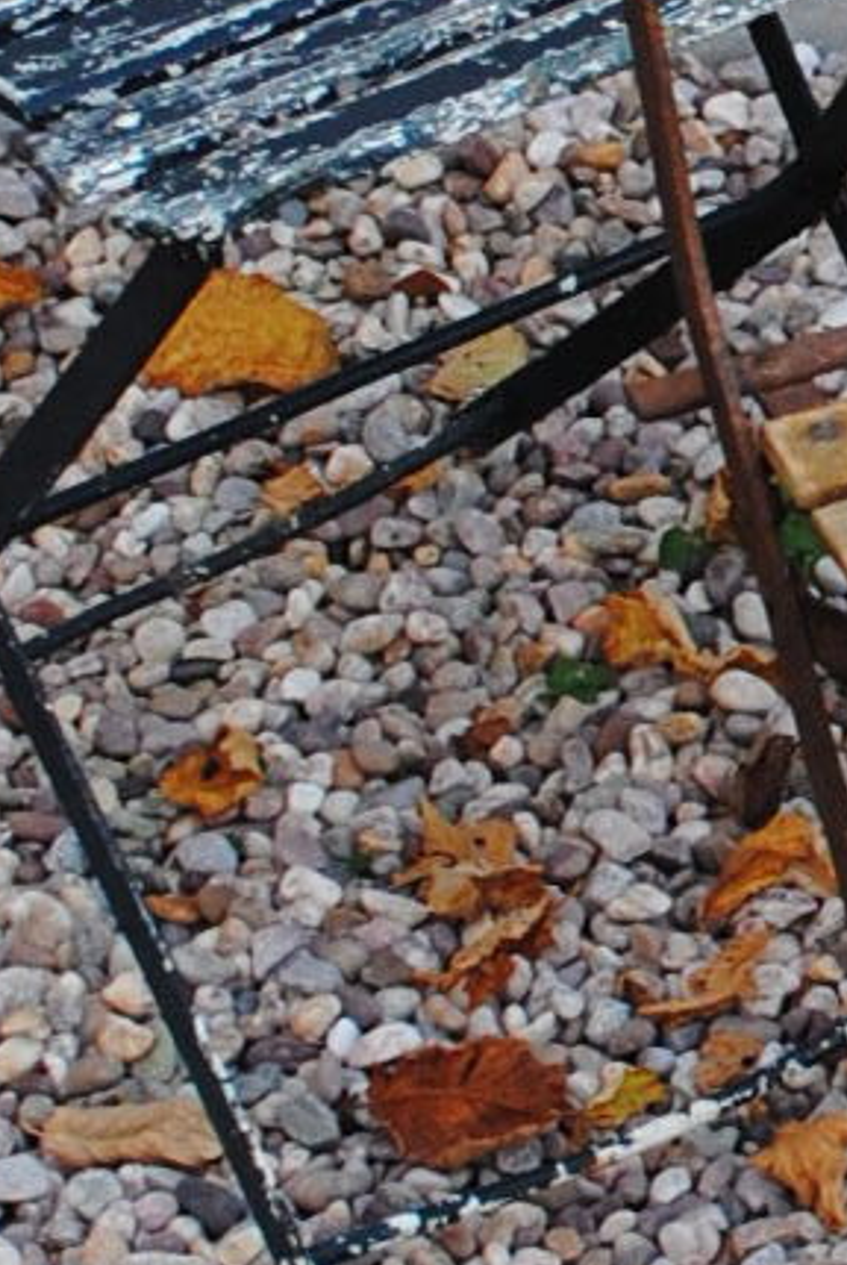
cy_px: 568
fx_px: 6402
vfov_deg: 11.3
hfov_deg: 7.2
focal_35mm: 182
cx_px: 1835
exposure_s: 1/125
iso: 200
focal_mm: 18
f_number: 5.6
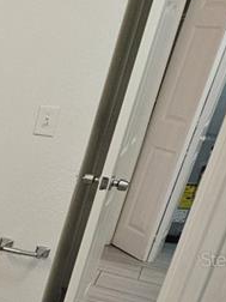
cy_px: 259
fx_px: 540
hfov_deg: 16.5
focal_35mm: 62
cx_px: -252
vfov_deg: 30.1
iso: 160
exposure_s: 1/60
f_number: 2.2
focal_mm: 2.2
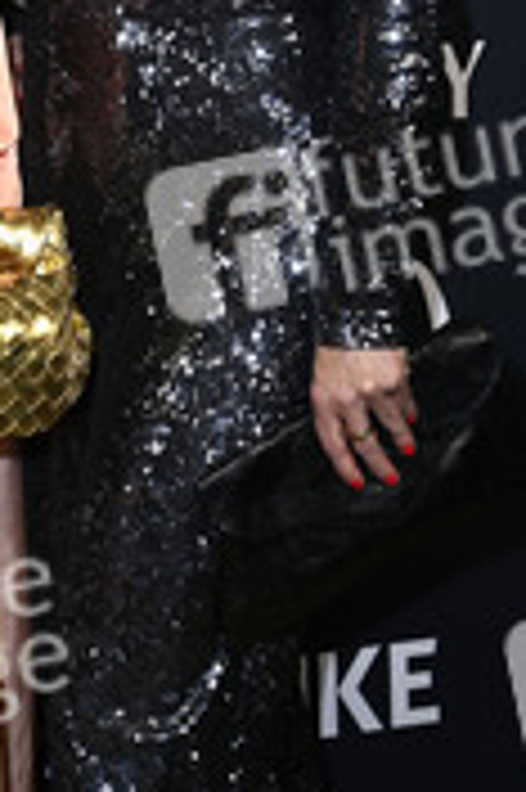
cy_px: -9
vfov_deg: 17.0
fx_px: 2591
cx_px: -31
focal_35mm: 118
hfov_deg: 11.4
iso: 500
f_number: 5.6
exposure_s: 1/250
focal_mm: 52
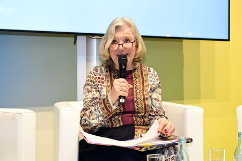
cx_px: 121
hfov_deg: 34.0
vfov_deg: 23.0
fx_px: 396
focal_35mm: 59
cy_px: 80
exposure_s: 1/160
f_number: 5
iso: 1000
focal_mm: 59
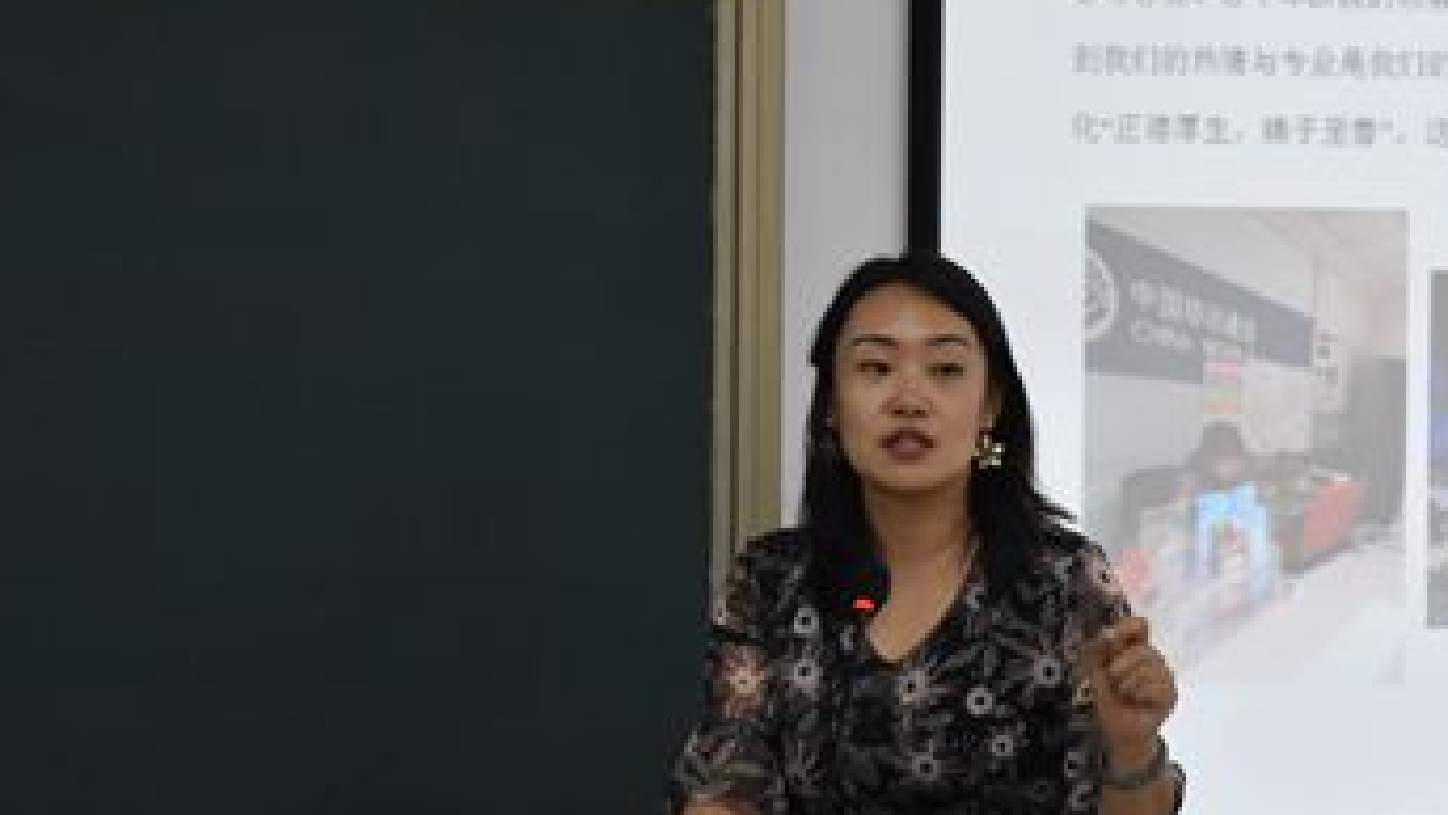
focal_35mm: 132
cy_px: 380
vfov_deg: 9.2
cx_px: 950
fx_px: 5069
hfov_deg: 16.2
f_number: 6.7
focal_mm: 48
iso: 2500
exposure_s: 1/180
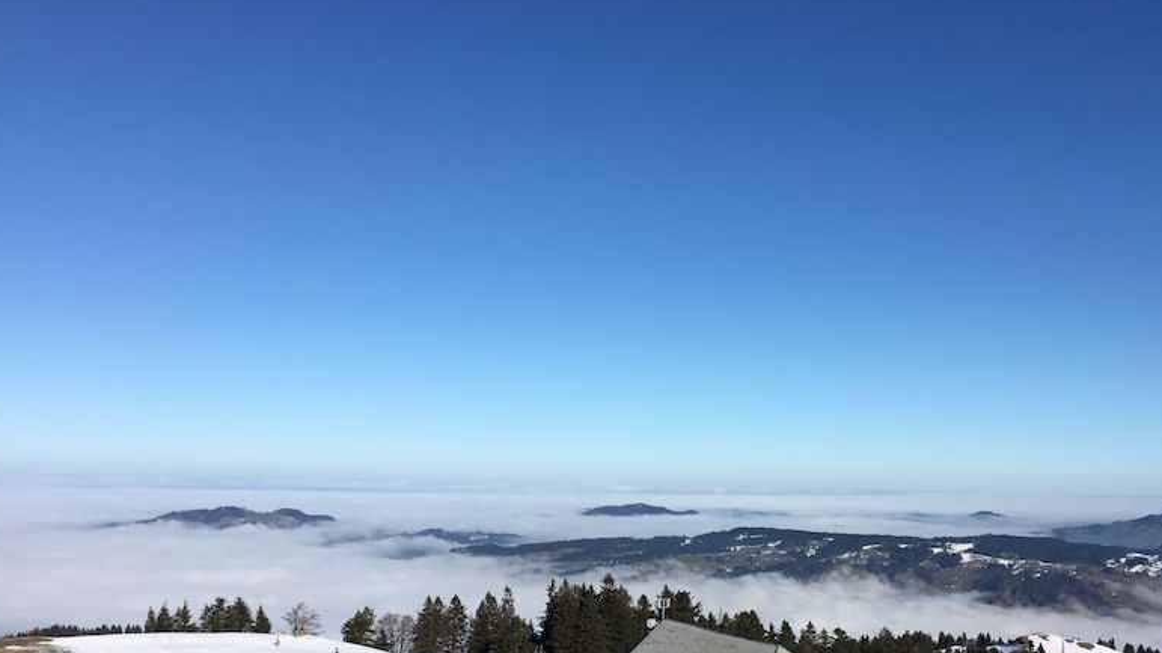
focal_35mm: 41
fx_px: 1263
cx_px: 660
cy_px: 532
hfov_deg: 49.3
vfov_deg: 28.3
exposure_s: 1/2959
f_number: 2.2
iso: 25
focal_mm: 4.15
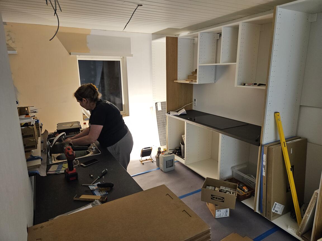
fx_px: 214
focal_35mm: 23
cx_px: 161
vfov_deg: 58.9
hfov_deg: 73.9
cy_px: 120
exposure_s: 1/100
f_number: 1.8
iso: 200
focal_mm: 5.4
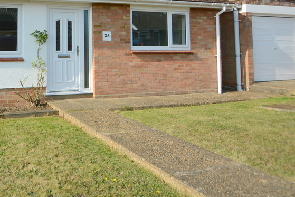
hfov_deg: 52.1
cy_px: 27
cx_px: 44
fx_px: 270
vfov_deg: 37.8
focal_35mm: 33
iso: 100
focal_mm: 12
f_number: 3.8
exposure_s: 1/1000
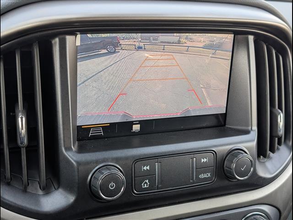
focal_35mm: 49
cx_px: 146
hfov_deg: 38.9
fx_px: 415
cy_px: 110
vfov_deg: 29.7
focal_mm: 6.9
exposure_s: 1/312
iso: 98
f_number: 1.68
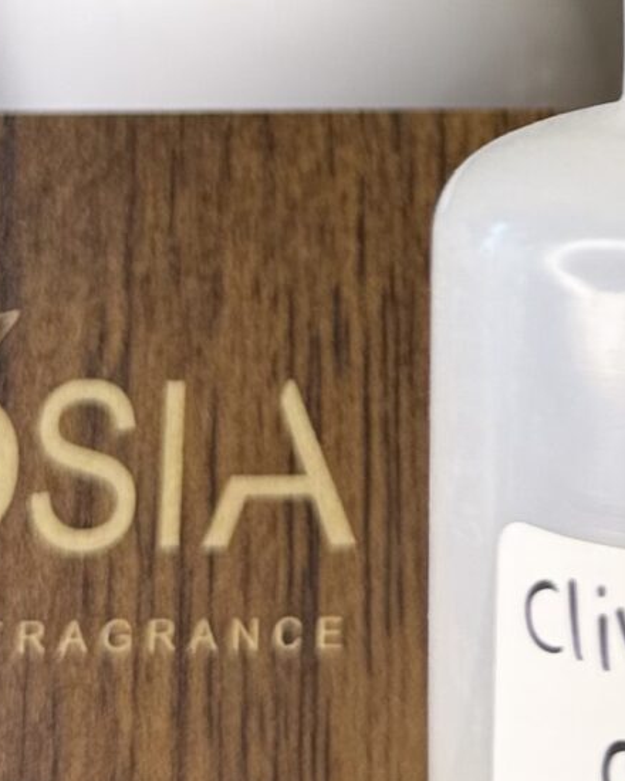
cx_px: 548
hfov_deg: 14.0
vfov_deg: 16.8
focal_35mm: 109
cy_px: -159
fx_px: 2520
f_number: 1.78
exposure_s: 1/121
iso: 64
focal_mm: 6.76
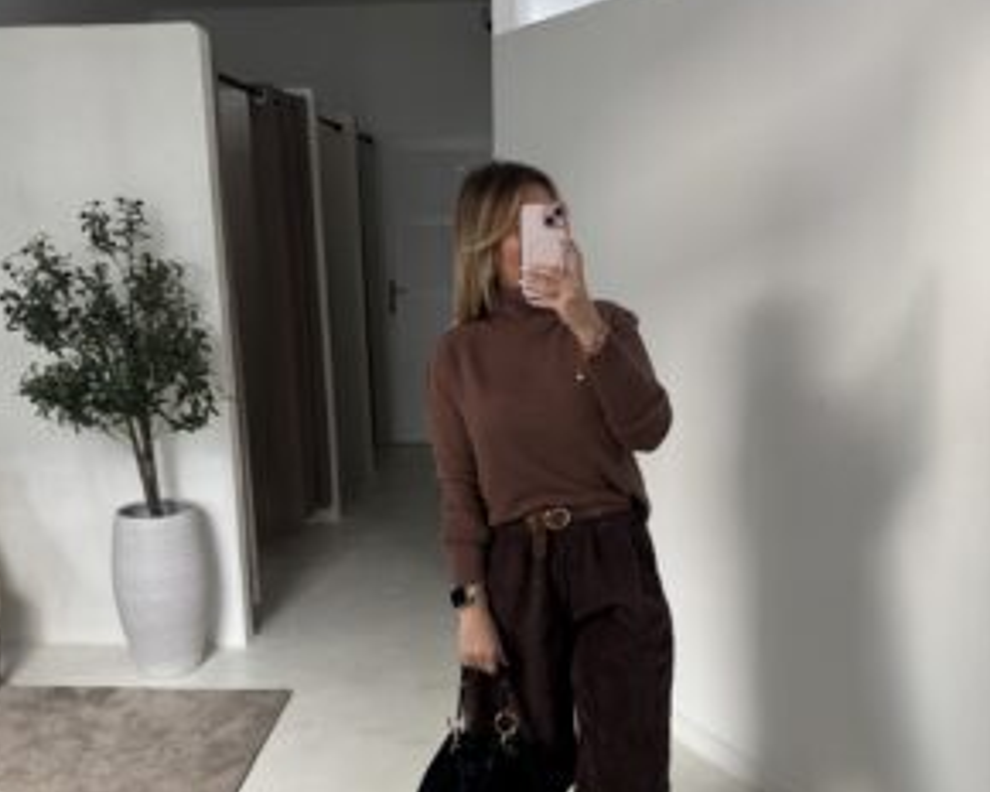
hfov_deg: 51.5
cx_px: 485
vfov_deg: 42.0
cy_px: 471
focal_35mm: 35
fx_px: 1026
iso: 250
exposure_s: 1/60
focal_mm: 5.96
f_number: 1.6
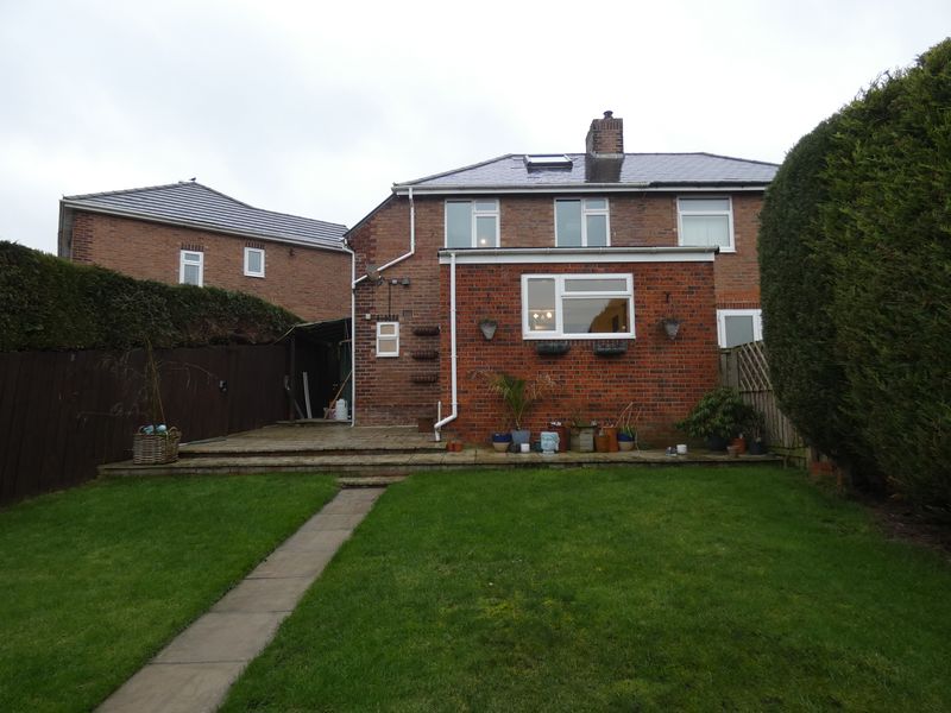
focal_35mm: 20
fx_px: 549
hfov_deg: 81.7
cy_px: 356
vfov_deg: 66.0
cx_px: 476
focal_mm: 3.6
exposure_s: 1/60
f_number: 2.8
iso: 100
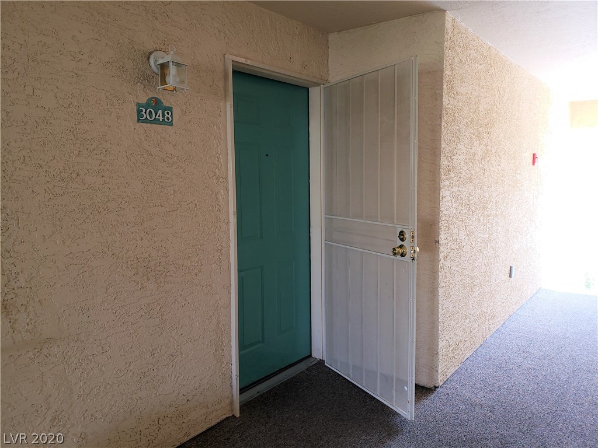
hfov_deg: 67.3
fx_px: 449
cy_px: 224
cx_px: 299
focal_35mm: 26
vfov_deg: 53.1
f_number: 2.4
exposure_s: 1/60
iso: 160
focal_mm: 4.3
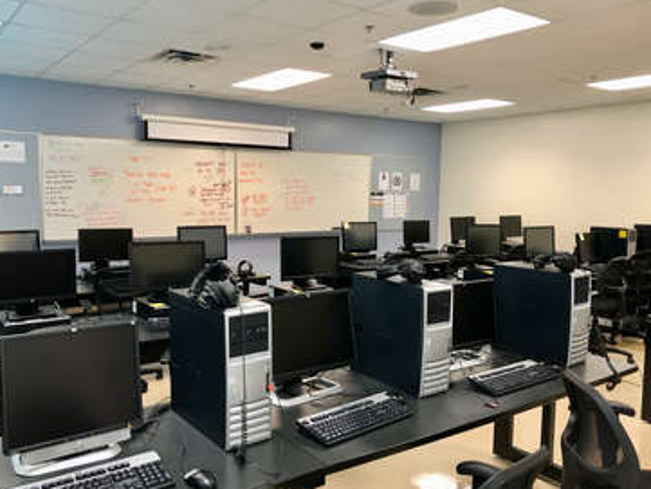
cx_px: 305
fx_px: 583
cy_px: 251
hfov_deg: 58.3
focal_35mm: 31
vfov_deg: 45.5
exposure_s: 1/15
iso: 50
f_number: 1.8
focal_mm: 4
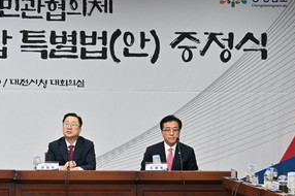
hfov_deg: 13.8
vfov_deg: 9.3
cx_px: 9
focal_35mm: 147
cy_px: 69
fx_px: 1203
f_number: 7.1
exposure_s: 1/250
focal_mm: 70
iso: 3200
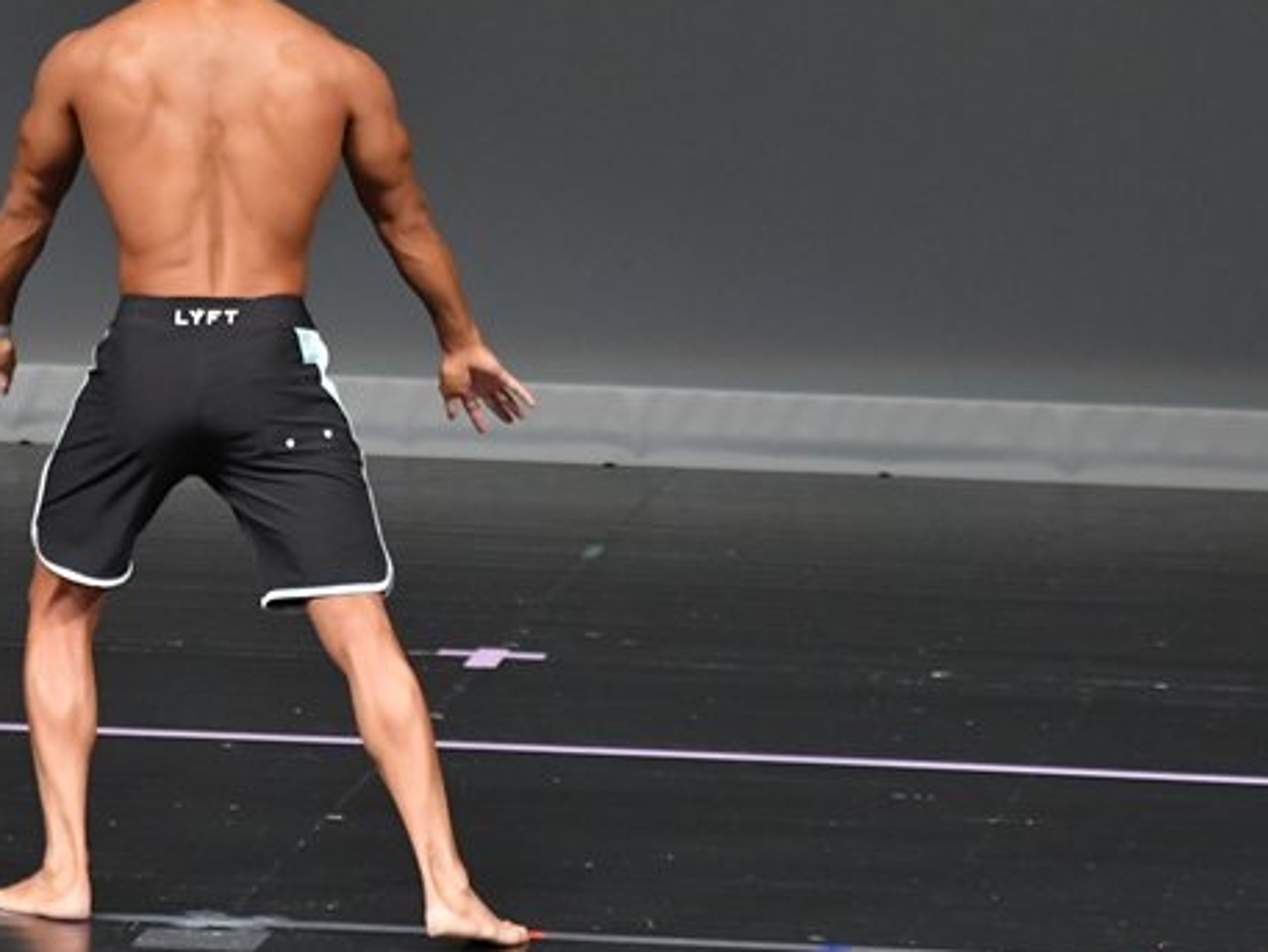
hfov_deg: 3.5
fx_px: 20592
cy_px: 369
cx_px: 462
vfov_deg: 2.6
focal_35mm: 562
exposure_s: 1/400
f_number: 5.6
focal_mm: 230
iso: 4000
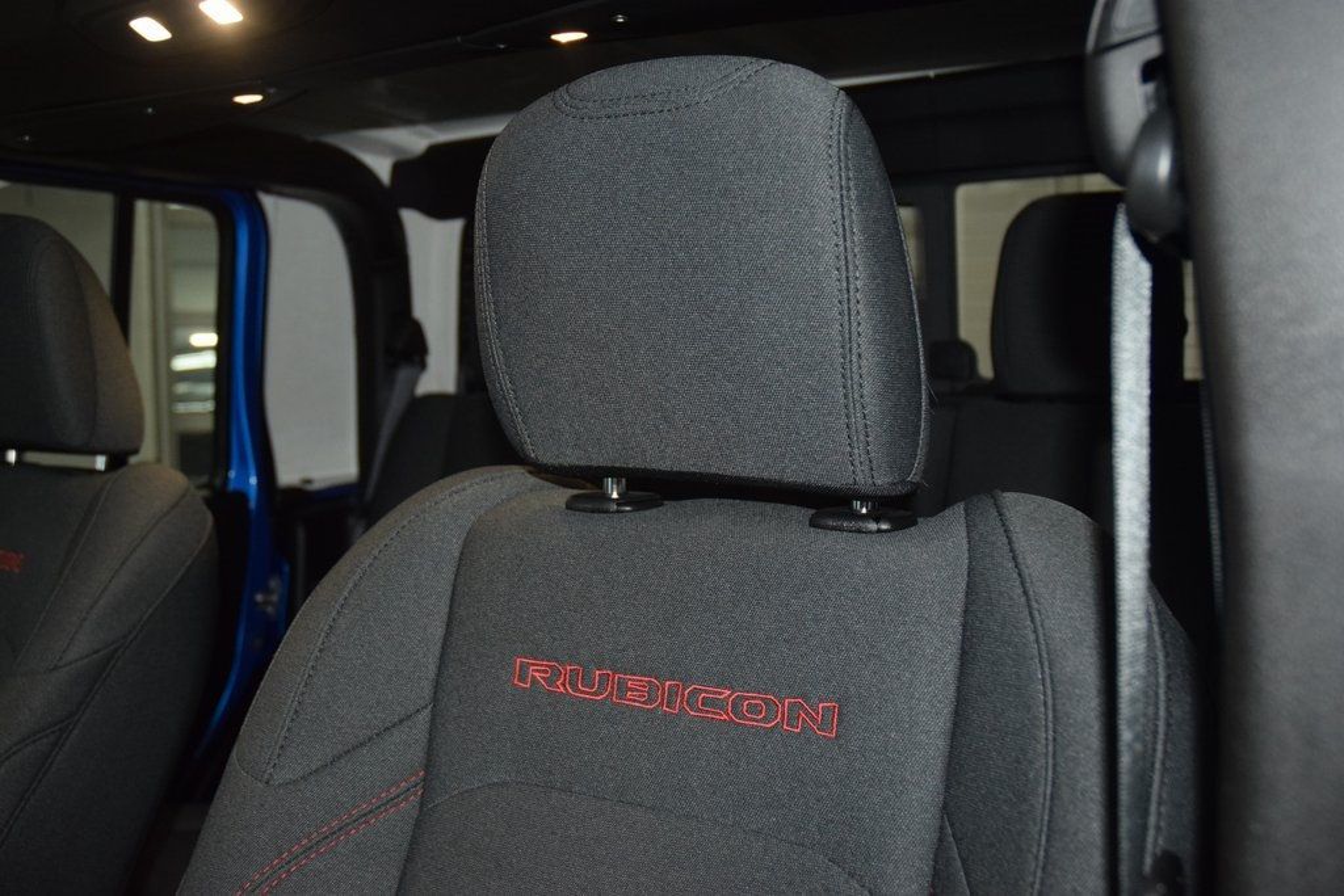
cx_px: 672
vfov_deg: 40.0
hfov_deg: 57.2
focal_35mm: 33
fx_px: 1232
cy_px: 448
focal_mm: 22
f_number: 3.5
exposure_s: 1/80
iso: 1800
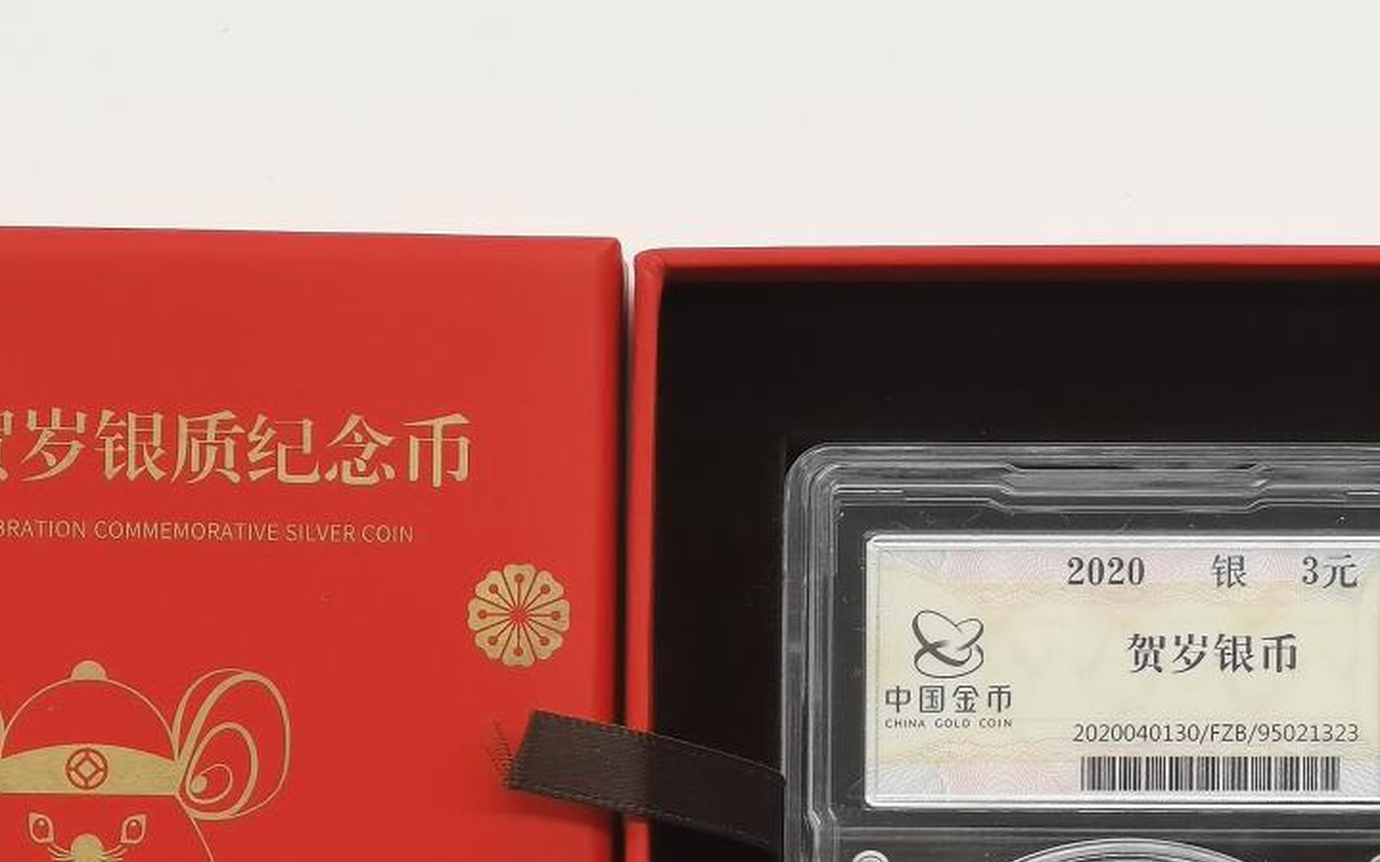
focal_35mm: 167
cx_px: 608
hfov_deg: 12.5
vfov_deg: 7.8
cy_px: 950
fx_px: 6281
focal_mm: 7.48
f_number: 16
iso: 160
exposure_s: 1/50
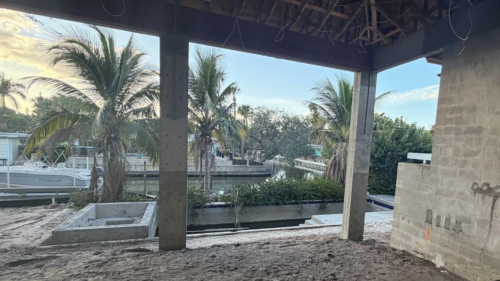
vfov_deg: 55.4
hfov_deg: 86.2
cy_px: 170
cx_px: 283
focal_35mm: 20
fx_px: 265
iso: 64
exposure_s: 1/229
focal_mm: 2.22
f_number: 2.2
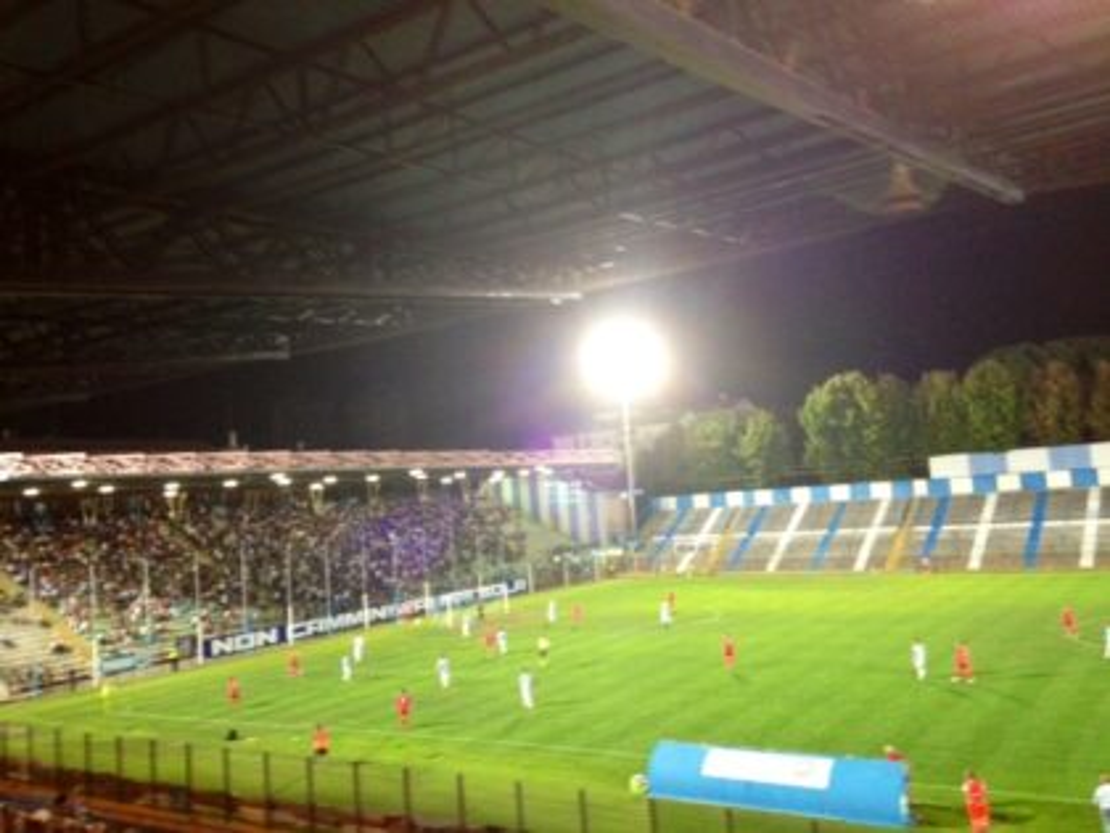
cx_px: 555
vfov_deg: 42.9
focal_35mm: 33
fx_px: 1058
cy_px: 416
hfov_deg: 55.4
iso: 250
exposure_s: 1/20
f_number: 2.4
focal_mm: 4.13
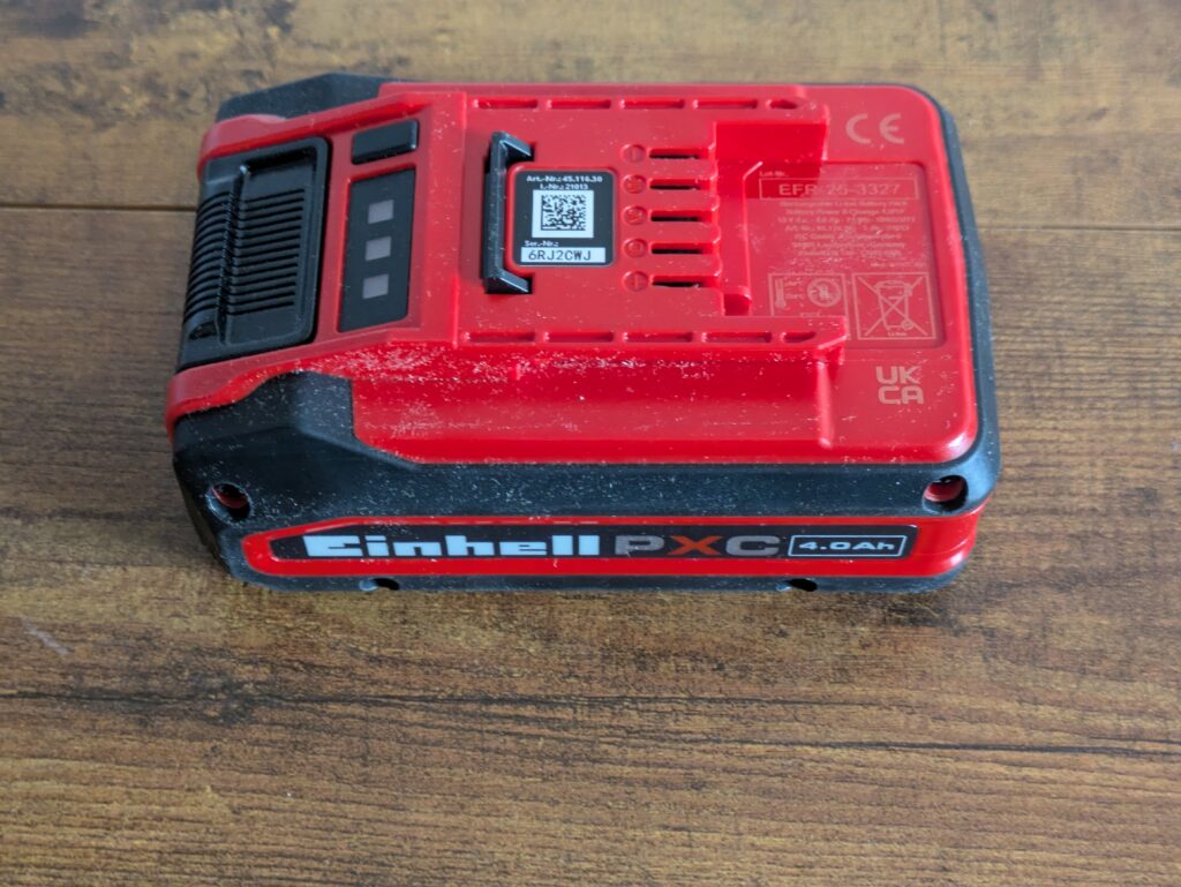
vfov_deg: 28.6
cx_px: 590
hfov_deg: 37.5
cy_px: 444
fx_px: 1741
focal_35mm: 51
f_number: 1.89
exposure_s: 1/25
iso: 368
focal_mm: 5.43
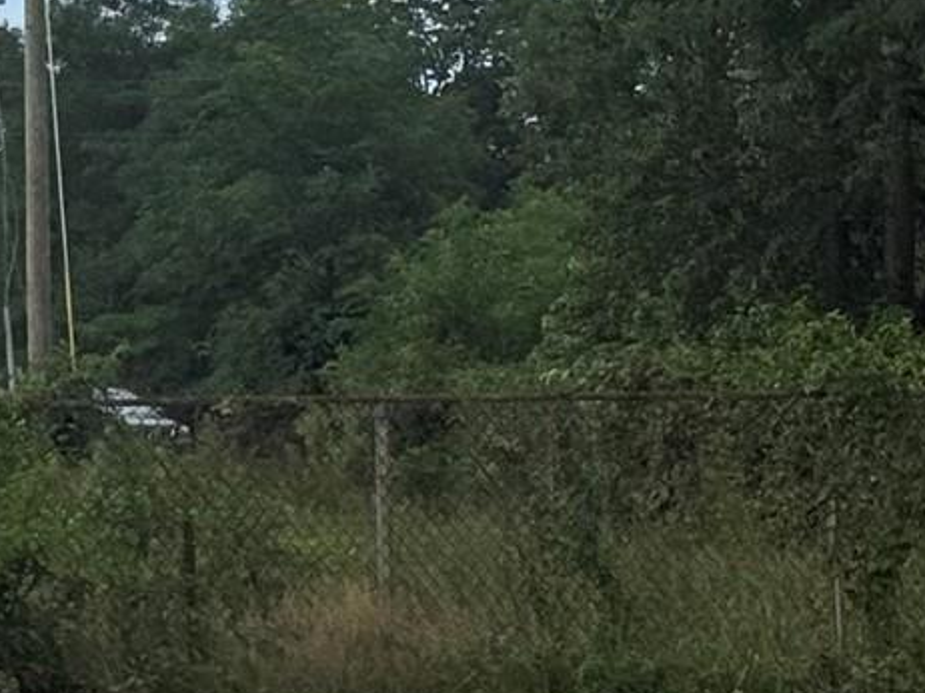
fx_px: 5689
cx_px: 22
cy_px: -465
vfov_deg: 6.8
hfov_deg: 9.2
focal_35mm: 213
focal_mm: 6.76
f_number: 1.78
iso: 64
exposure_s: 1/7143
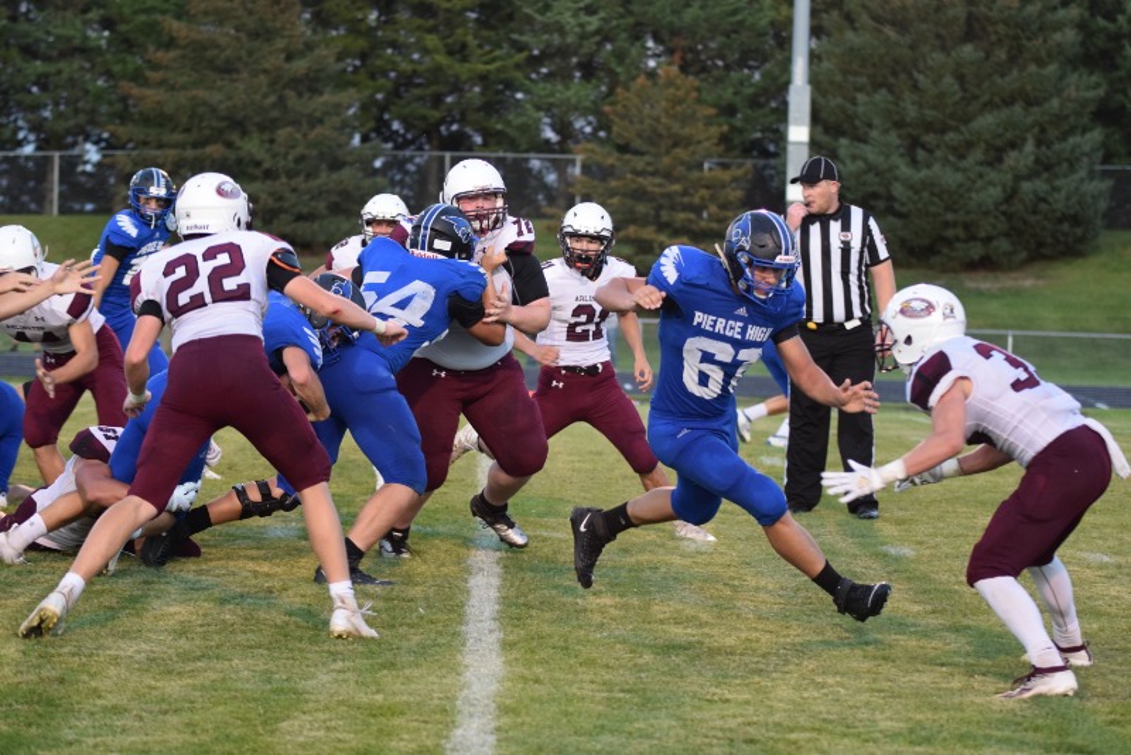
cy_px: 378
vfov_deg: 10.8
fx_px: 4007
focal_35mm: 128
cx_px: 566
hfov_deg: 16.1
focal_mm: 85
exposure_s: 1/500
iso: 1250
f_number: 2.8
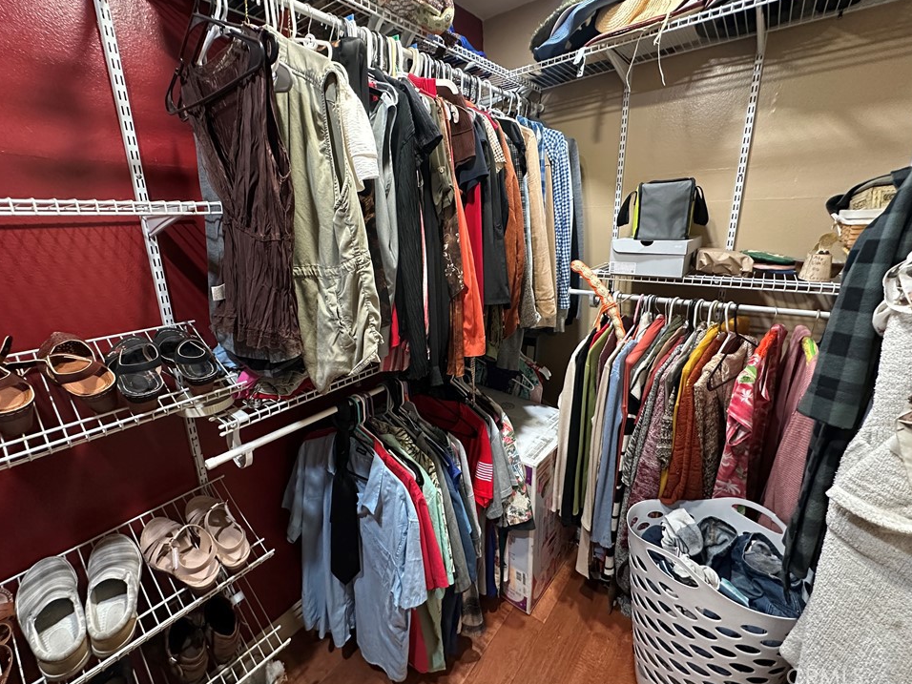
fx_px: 395
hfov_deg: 98.1
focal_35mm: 15
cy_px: 324
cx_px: 432
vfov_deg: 81.7
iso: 640
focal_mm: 2.22
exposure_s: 1/60
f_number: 2.2
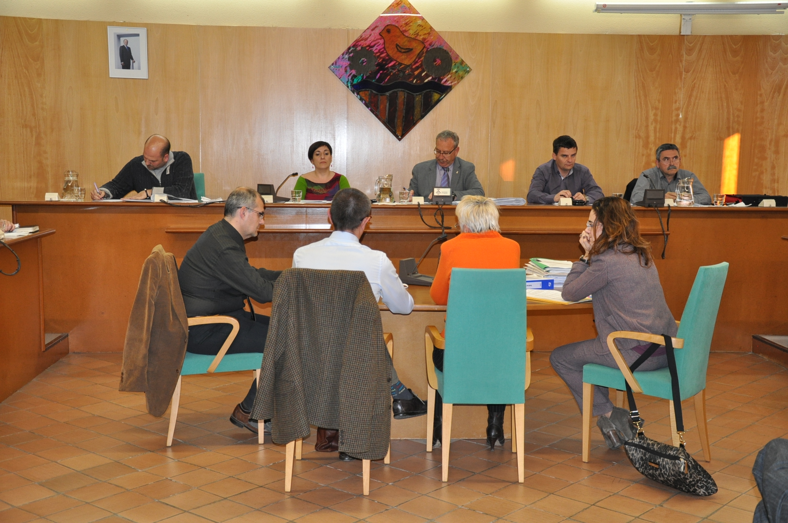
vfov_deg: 29.8
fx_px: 984
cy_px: 262
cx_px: 394
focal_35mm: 45
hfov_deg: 43.7
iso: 800
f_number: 4.2
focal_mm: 30
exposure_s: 1/60
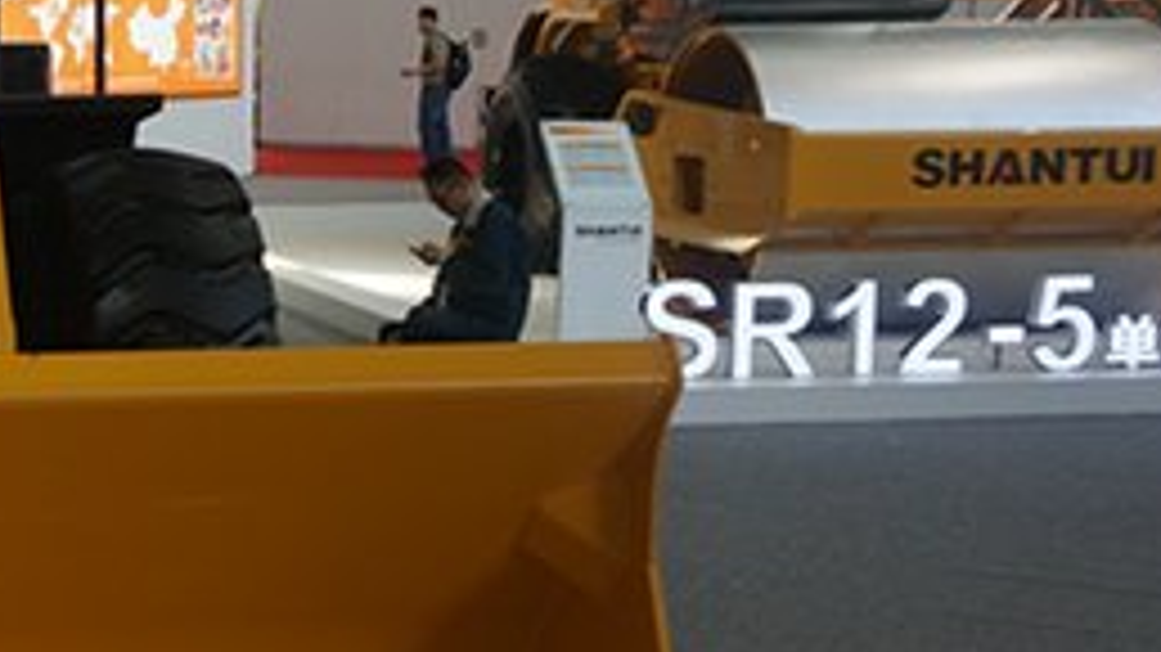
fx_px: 2401
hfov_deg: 24.3
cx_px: -284
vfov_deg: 15.5
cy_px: 389
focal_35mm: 78
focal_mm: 16
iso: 100
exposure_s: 1/60
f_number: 4
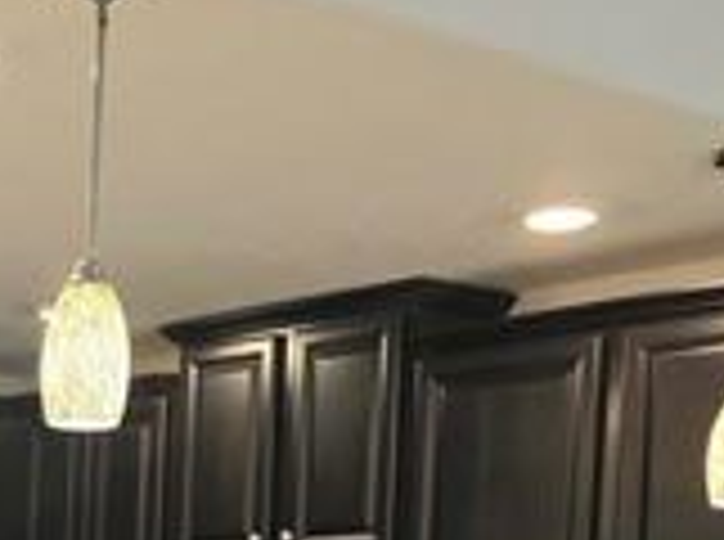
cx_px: -295
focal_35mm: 101
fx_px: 2108
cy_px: 806
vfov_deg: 13.7
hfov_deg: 17.8
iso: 100
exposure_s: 1/120
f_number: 1.7
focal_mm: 6.3
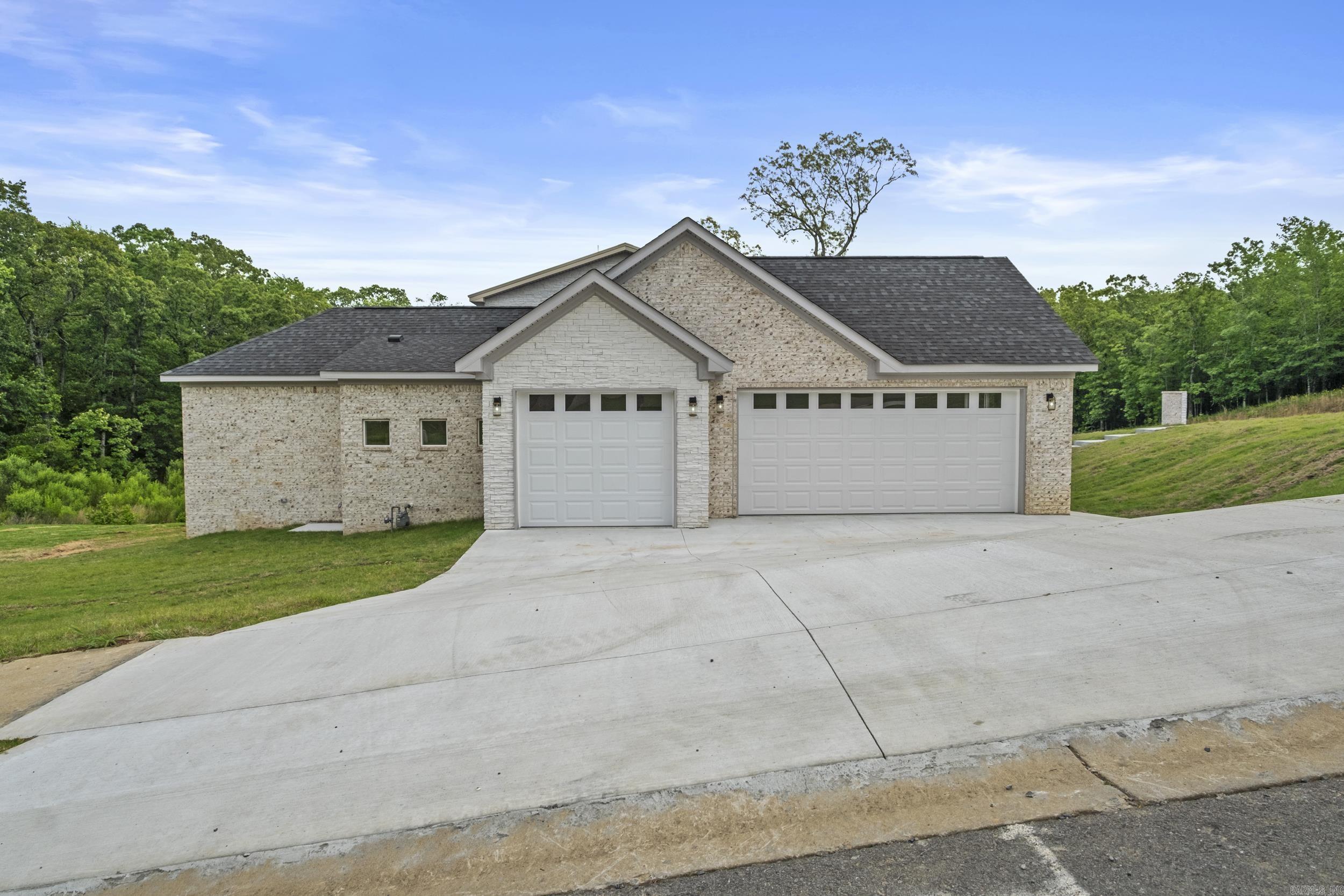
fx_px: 784
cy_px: 448
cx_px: 672
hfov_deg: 81.2
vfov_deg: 59.5
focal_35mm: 21
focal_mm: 13.8
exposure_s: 1/500
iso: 250
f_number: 7.1
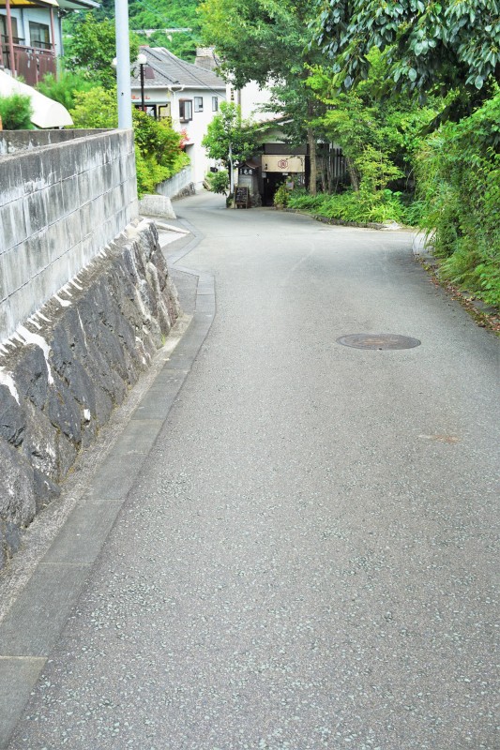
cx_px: 250
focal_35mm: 40
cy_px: 375
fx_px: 844
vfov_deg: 47.9
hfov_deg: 33.0
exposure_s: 1/80
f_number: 8
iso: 100
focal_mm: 27
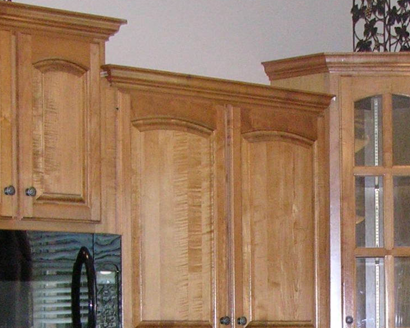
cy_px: 475
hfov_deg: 13.8
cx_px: 316
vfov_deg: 10.8
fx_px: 1687
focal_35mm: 139
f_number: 2.8
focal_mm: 8.9
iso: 200
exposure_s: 1/60.1
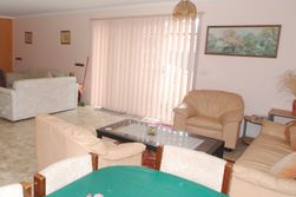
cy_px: 83
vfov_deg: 42.2
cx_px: 60
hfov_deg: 56.2
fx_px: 254
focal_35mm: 31
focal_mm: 11
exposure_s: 1/60
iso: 900
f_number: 6.3
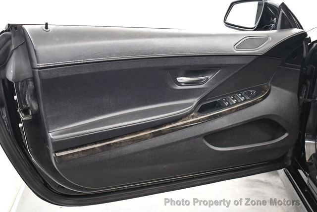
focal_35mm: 46
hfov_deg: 42.7
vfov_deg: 29.3
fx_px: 405
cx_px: 158
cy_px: 106
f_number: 3.8
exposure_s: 1/60
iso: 4500
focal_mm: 23
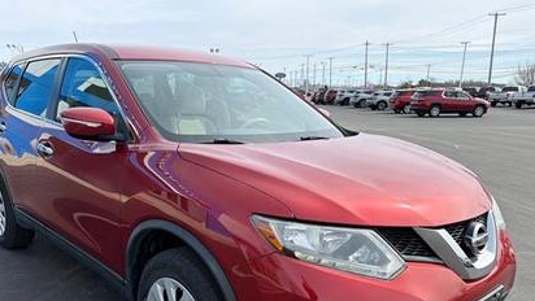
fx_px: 454
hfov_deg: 60.9
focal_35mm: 32
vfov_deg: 35.9
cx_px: 239
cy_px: 226
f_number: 1.78
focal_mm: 6.76
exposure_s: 1/2703
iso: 80
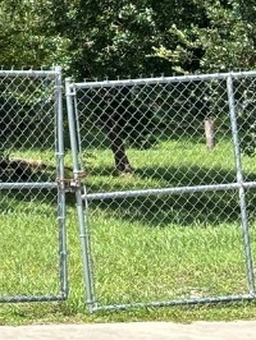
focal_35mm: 200
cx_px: -259
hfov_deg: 7.2
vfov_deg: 9.7
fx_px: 1969
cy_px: -98
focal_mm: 5.96
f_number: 1.6
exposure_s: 1/1233
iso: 32
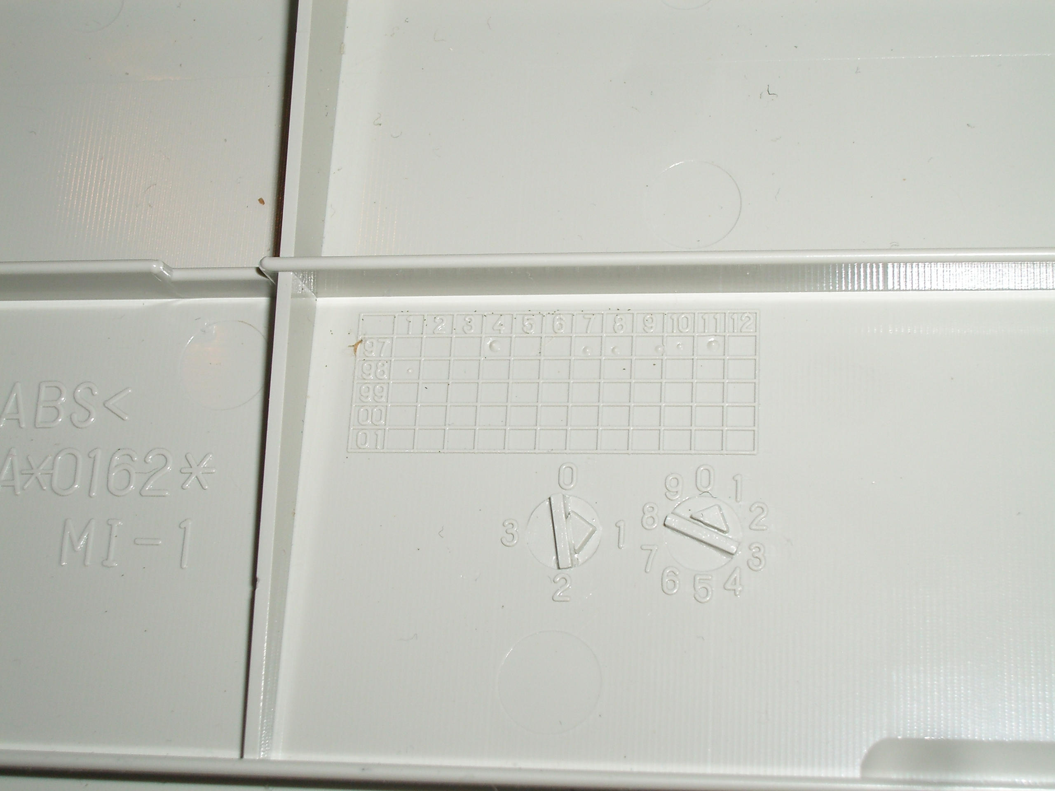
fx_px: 1890
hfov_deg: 31.2
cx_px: 528
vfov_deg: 23.7
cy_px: 396
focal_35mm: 62
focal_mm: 10.2
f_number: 5.6
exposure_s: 1/60
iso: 80
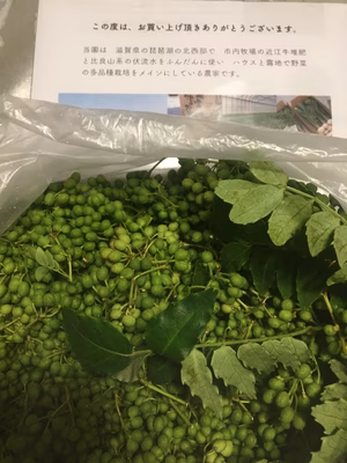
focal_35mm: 29
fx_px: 388
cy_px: 232
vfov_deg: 61.7
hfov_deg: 48.2
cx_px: 174
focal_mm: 4.15
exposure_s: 1/30
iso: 80
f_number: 2.2
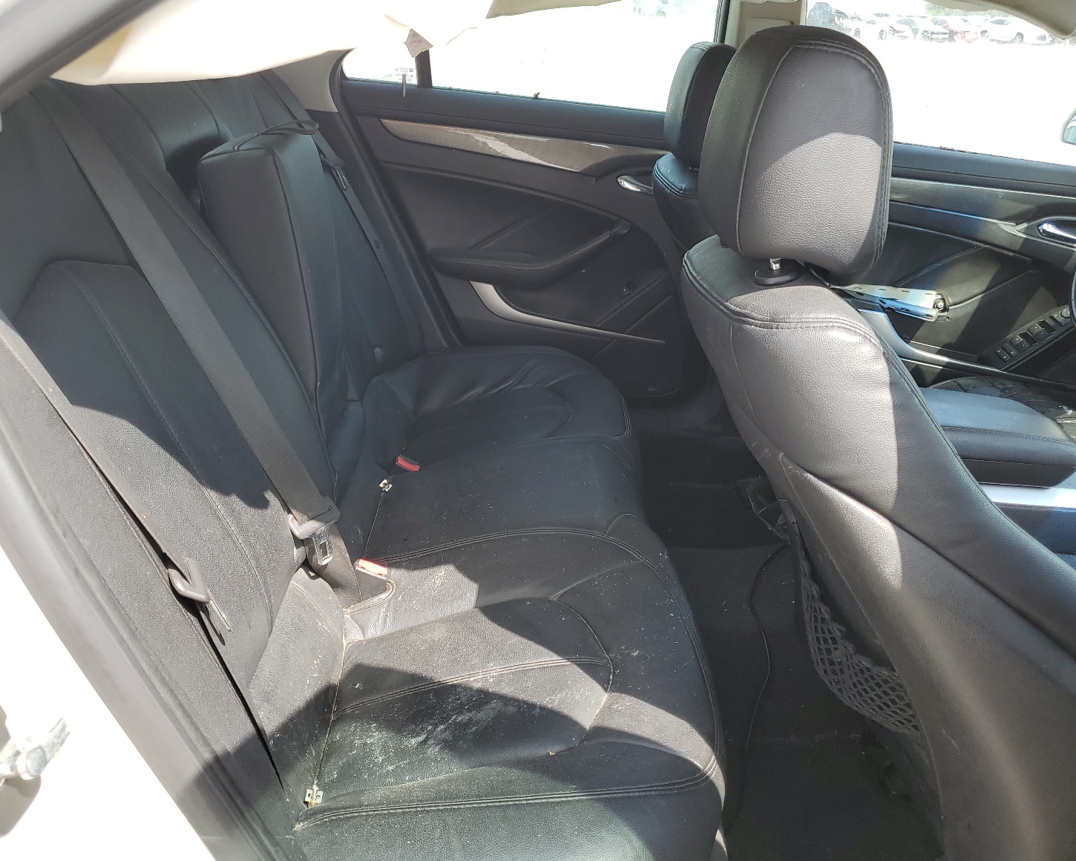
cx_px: 539
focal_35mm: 28
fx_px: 892
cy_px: 441
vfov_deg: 51.5
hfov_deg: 62.2
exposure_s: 1/500
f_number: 1.5
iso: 50
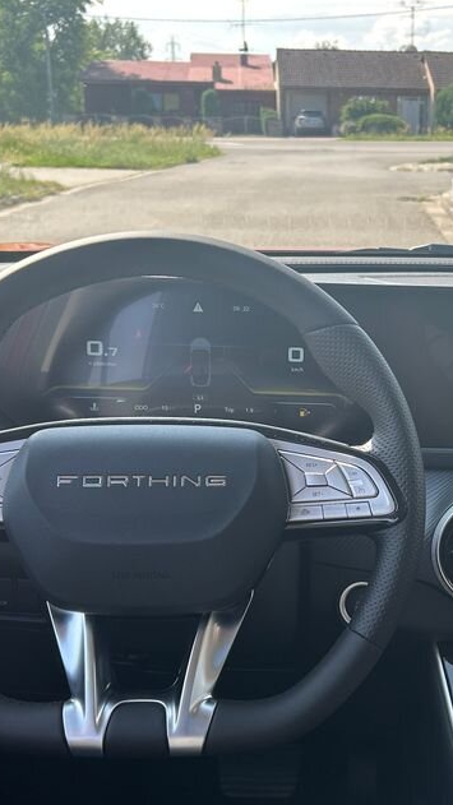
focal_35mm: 46
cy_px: 458
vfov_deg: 44.5
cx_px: 356
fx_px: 982
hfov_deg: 25.6
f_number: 1.5
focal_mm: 5.7
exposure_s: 1/572
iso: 50
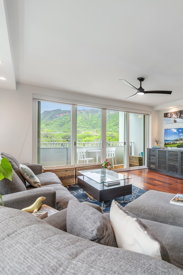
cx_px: 153
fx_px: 152
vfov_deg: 84.0
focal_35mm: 20
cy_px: 139
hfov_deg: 56.2
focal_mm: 7
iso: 250
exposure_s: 1/500
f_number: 4
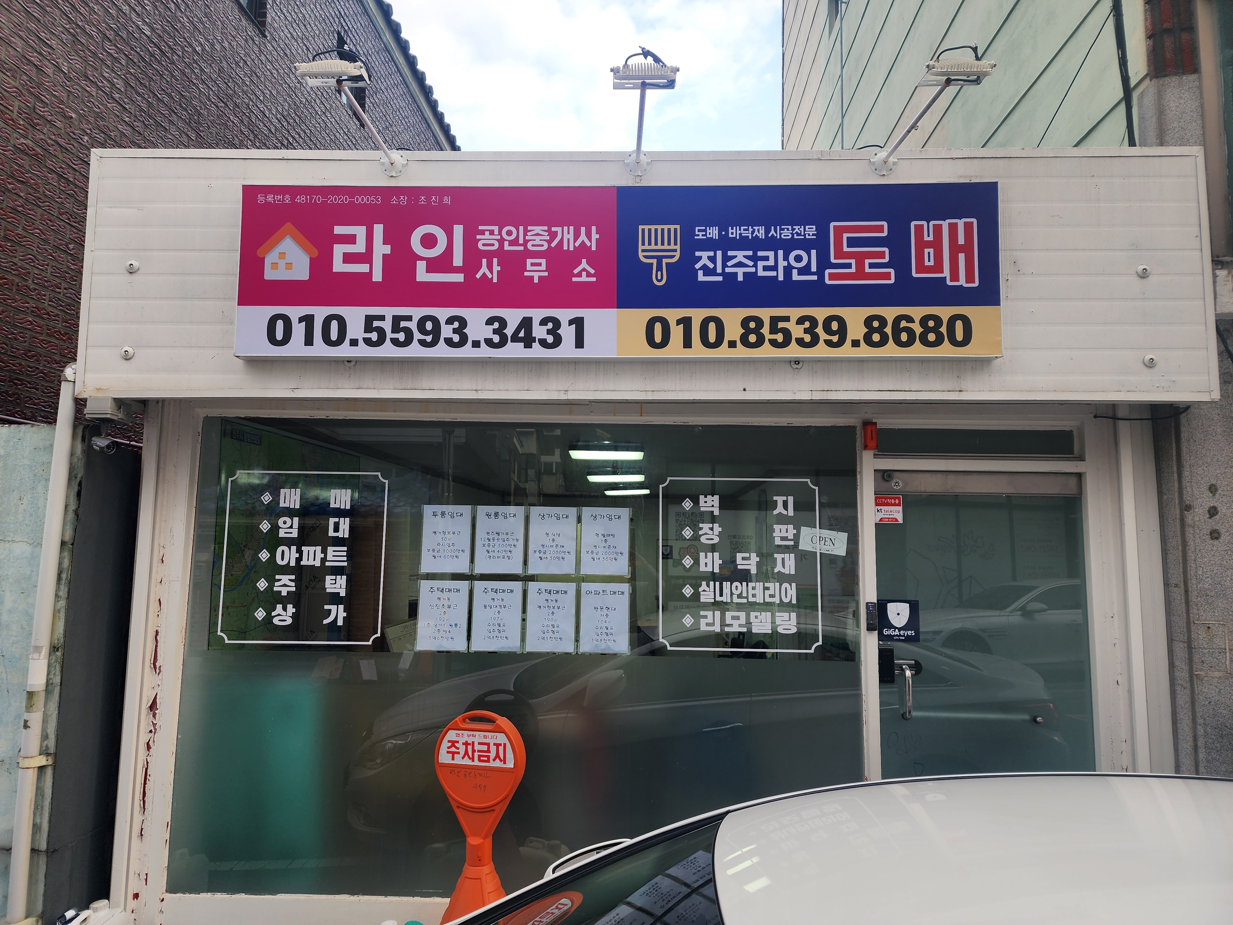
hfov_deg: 73.9
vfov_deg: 58.9
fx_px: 819
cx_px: 616
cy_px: 462
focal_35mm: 23
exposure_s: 1/120
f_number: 1.8
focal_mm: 6.4
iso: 20
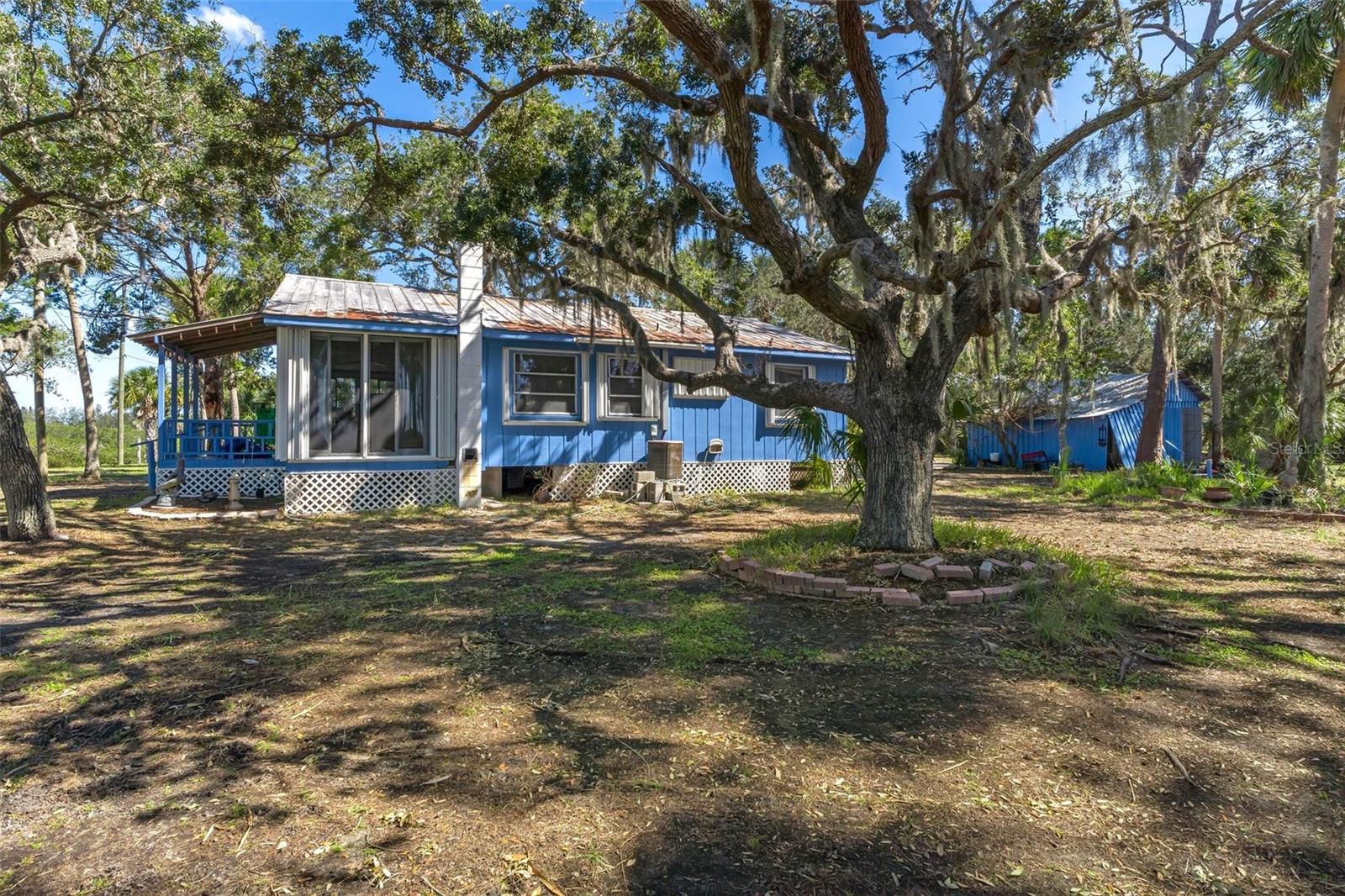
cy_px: 448
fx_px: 672
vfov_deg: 67.4
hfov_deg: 90.0
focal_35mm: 18
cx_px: 672
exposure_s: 1/800
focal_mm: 12
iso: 320
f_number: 8
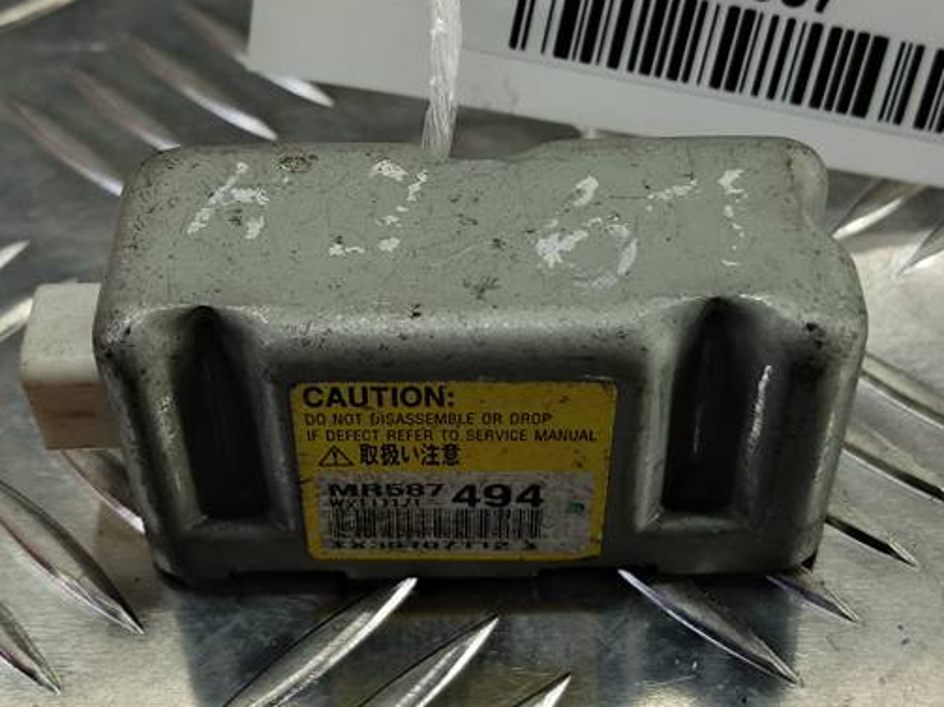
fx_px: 1500
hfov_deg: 34.9
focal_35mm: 55
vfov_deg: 26.5
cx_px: 480
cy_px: 381
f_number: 1.6
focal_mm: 4.11
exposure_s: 1/66.7
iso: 135
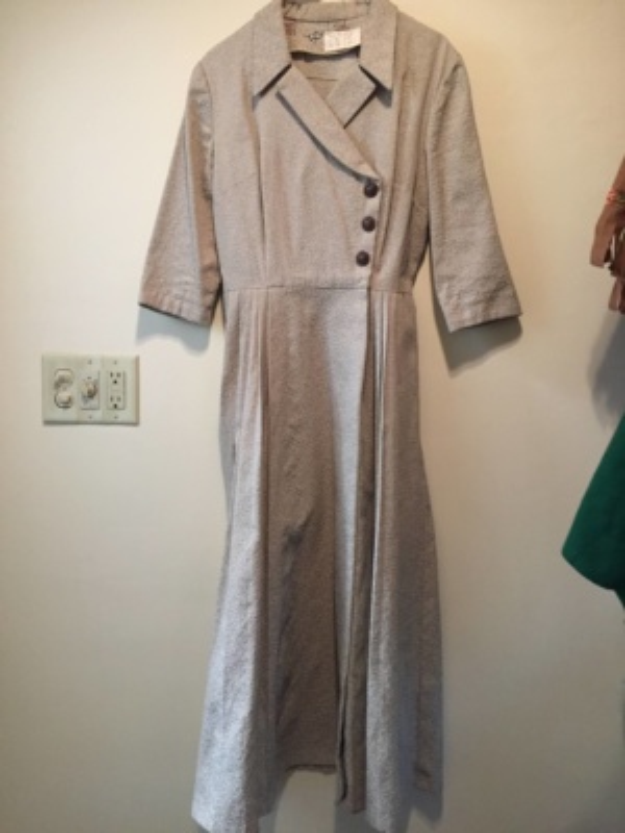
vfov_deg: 61.7
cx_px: 312
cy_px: 416
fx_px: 698
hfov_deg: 48.2
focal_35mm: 29
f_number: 2.2
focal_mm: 4.15
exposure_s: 1/30
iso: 160
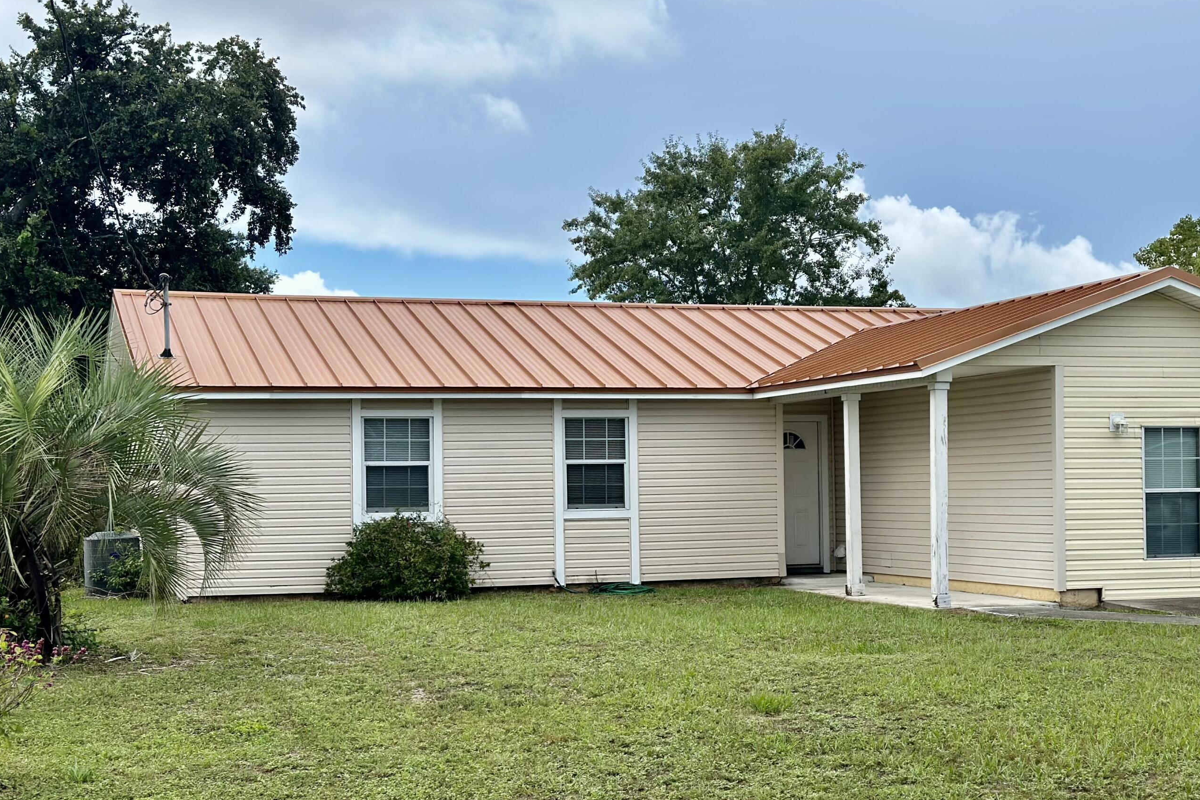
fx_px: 1967
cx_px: 704
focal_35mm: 59
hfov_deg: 33.9
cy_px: 465
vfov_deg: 23.0
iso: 64
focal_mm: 6.86
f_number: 1.78
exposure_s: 1/2597
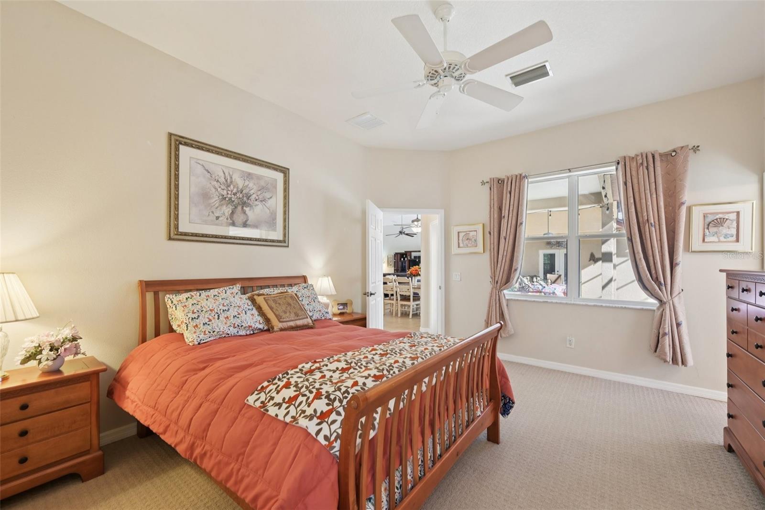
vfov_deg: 81.2
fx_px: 297
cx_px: 382
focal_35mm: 14
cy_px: 255
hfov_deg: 104.3
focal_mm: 14
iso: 400
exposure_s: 1/15
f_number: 8
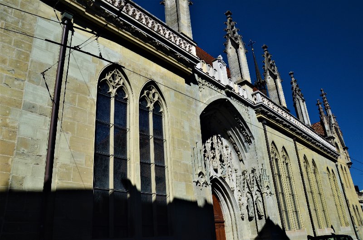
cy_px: 120
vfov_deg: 47.7
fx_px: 272
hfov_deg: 67.5
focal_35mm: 27
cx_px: 182
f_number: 10
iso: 320
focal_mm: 18
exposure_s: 1/320
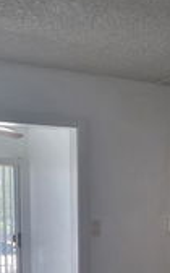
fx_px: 519
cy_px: 237
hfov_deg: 18.3
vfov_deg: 28.4
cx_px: 156
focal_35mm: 70
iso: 64
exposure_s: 1/100
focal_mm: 4.25
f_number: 1.8
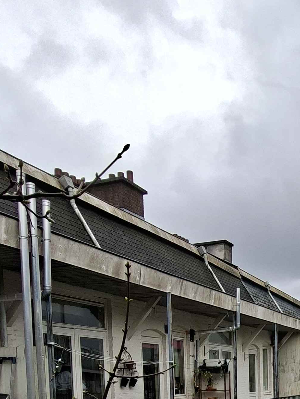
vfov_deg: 41.1
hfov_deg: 33.9
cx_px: 295
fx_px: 451
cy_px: 407
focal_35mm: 39
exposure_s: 1/319
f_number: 2.2
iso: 40
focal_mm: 1.74
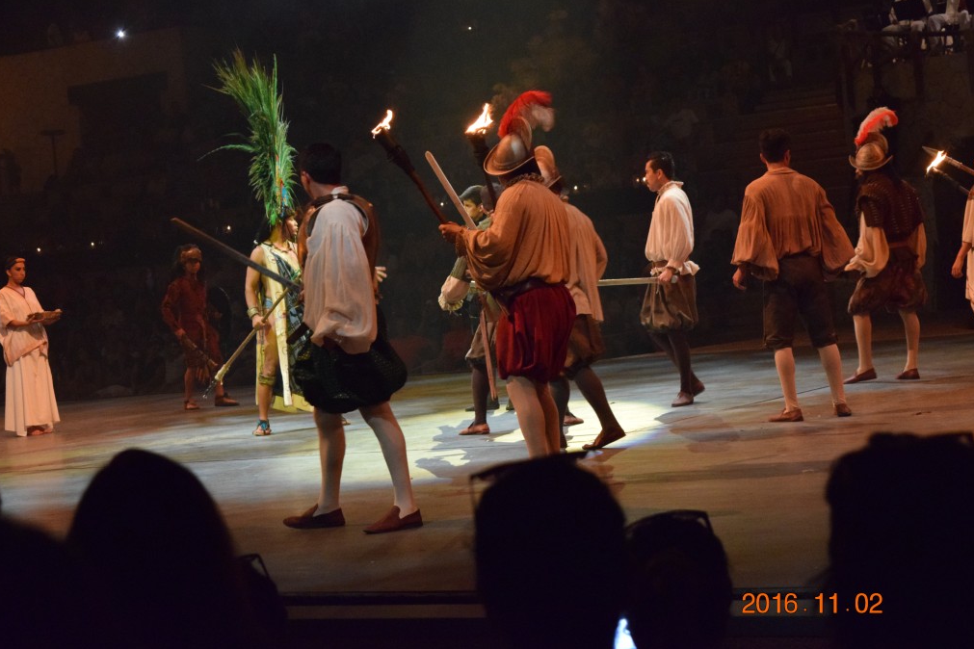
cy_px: 324
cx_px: 483
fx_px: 2259
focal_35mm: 84
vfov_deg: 16.4
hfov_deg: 24.3
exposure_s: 1/60
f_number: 5.6
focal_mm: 55
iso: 4500
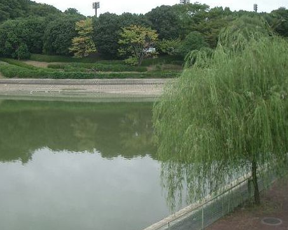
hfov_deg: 37.6
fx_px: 417
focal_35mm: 49
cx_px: 93
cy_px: 101
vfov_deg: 30.8
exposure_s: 1/500
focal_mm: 5.8
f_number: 2.6
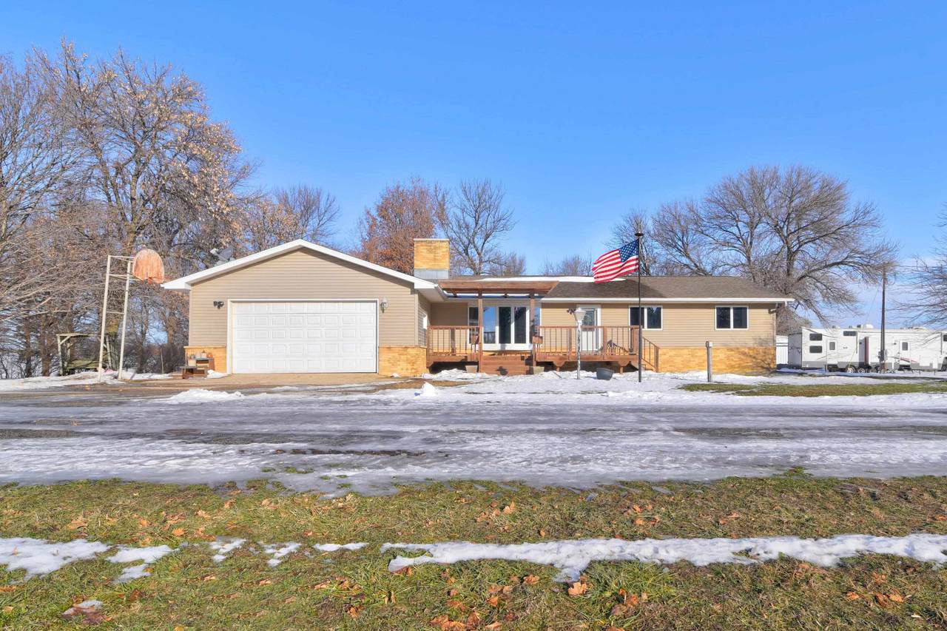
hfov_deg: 96.7
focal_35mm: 16
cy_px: 316
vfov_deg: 73.7
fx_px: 421
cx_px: 474
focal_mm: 16
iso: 100
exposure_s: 1/160
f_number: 8
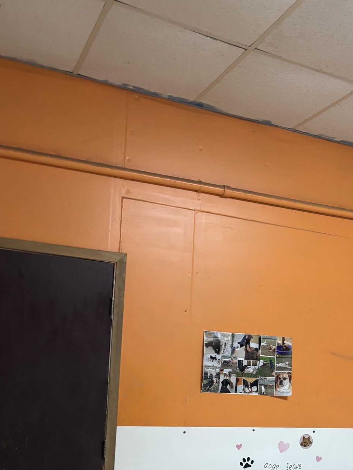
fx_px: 639
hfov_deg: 29.9
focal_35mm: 47
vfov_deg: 38.8
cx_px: 298
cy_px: 382
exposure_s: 1/60
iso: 400
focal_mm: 5.96
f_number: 1.6
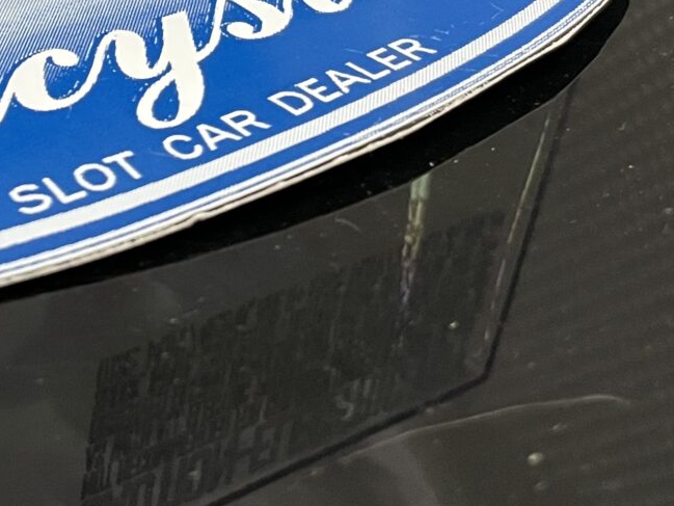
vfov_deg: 16.3
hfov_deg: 23.1
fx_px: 1597
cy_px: -270
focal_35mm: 82
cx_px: 43
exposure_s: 1/60
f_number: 1.6
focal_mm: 4.2
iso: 400
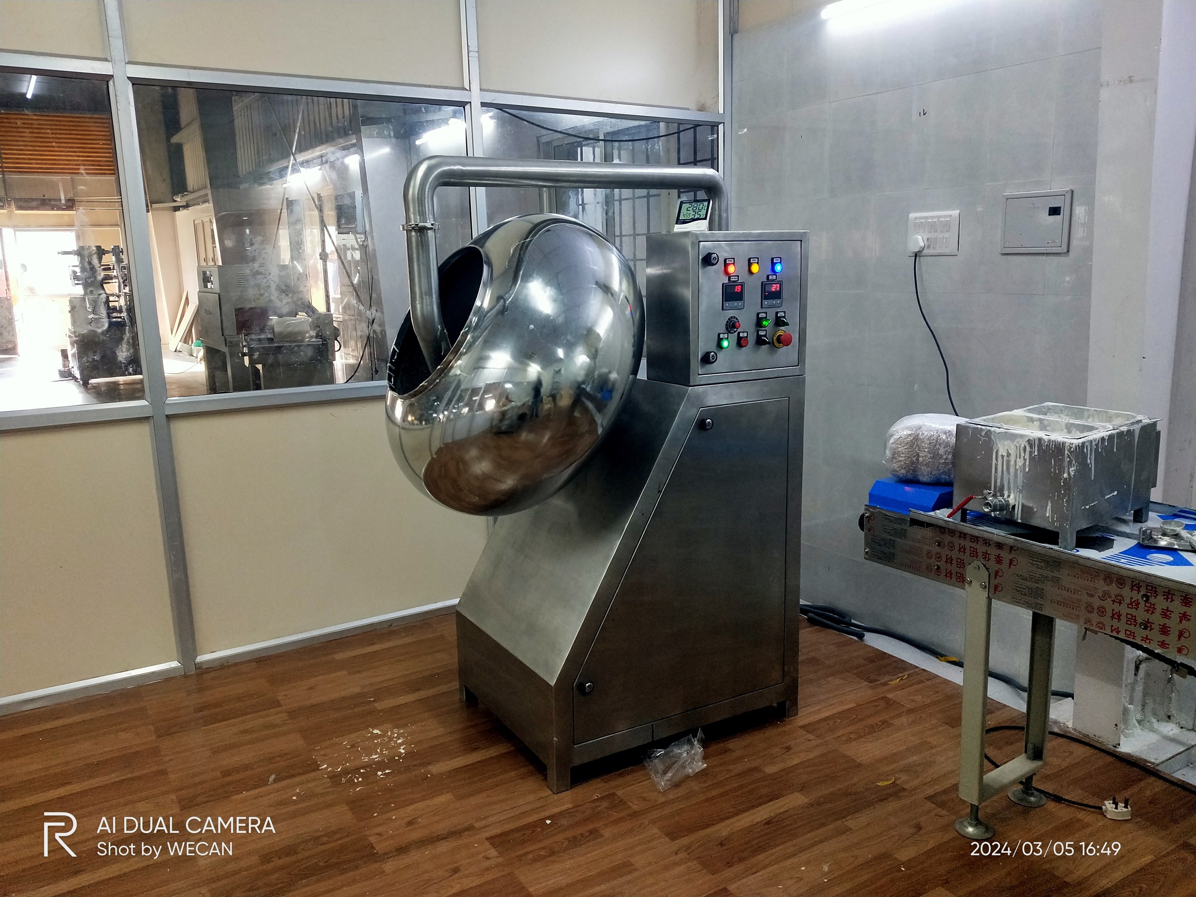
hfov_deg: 73.9
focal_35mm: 23
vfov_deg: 58.9
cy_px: 448
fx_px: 795
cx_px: 598
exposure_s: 1/50
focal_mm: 3.99
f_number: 1.7
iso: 610
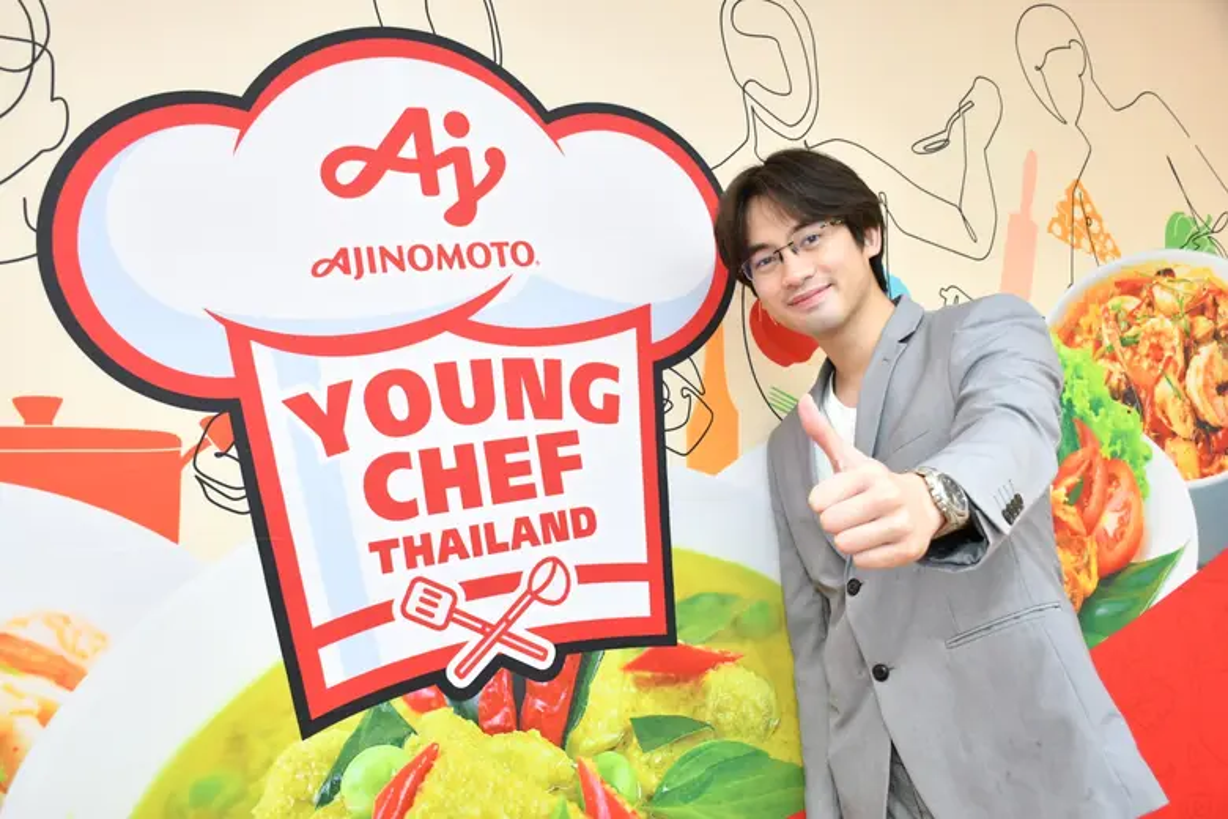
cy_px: 410
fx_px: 1160
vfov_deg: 38.9
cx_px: 614
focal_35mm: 34
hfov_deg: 55.8
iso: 1600
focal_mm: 23
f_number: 4.5
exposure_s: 1/125
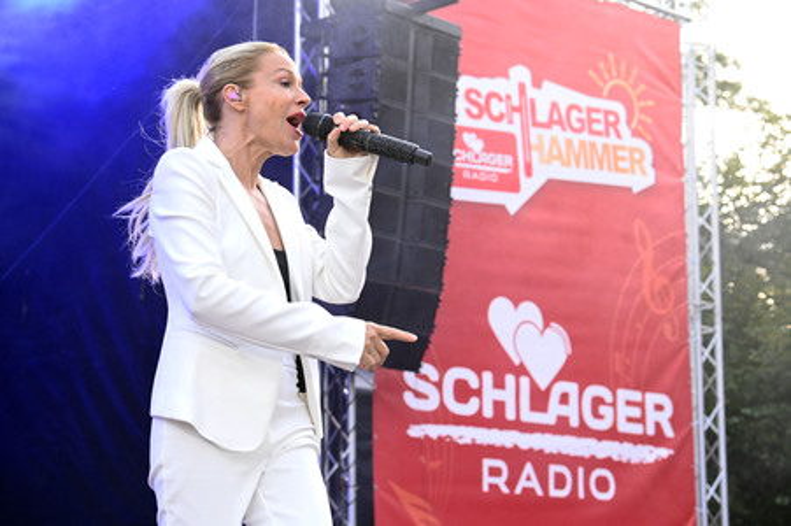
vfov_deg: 16.0
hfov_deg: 23.9
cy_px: 263
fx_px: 1866
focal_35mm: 85
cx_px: 396
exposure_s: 1/640
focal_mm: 85
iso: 4000
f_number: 6.3
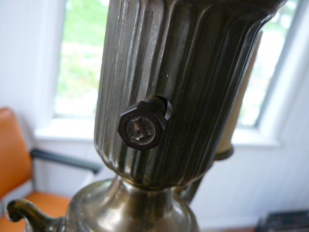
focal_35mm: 36
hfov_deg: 51.4
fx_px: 321
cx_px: 154
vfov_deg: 39.7
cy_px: 116
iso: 200
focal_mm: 6
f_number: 2.8
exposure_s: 1/25
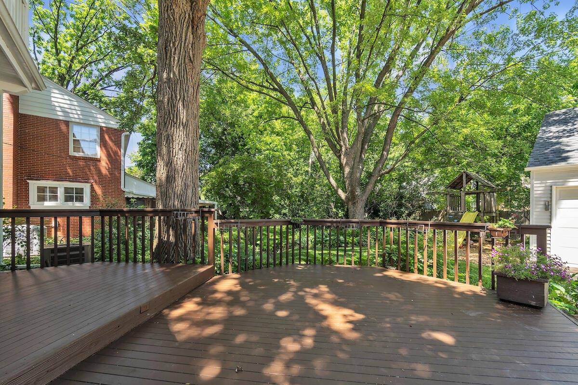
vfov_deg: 81.2
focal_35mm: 14
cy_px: 192
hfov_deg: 104.3
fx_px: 225
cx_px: 289
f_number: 9
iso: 100
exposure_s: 1/15
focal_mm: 14
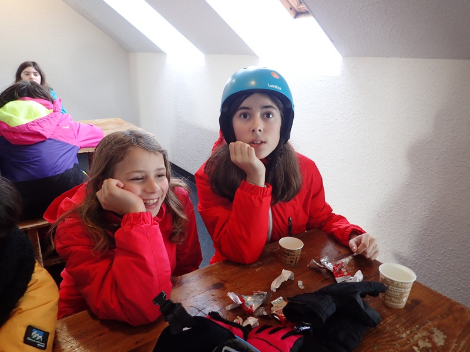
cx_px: 235
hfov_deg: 69.4
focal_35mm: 25
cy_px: 176
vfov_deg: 54.9
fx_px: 339
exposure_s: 1/40
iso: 200
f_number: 2
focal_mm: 4.5
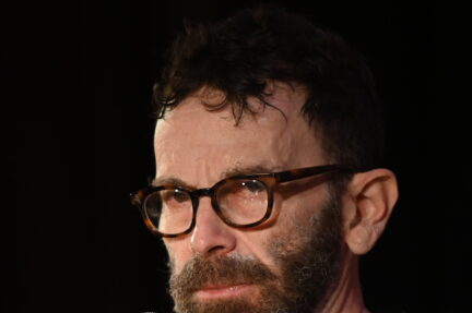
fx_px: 6208
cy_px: 300
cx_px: 51
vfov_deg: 2.9
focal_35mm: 474
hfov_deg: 4.4
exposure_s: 1/200
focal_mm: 200
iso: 1600
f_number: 2.8
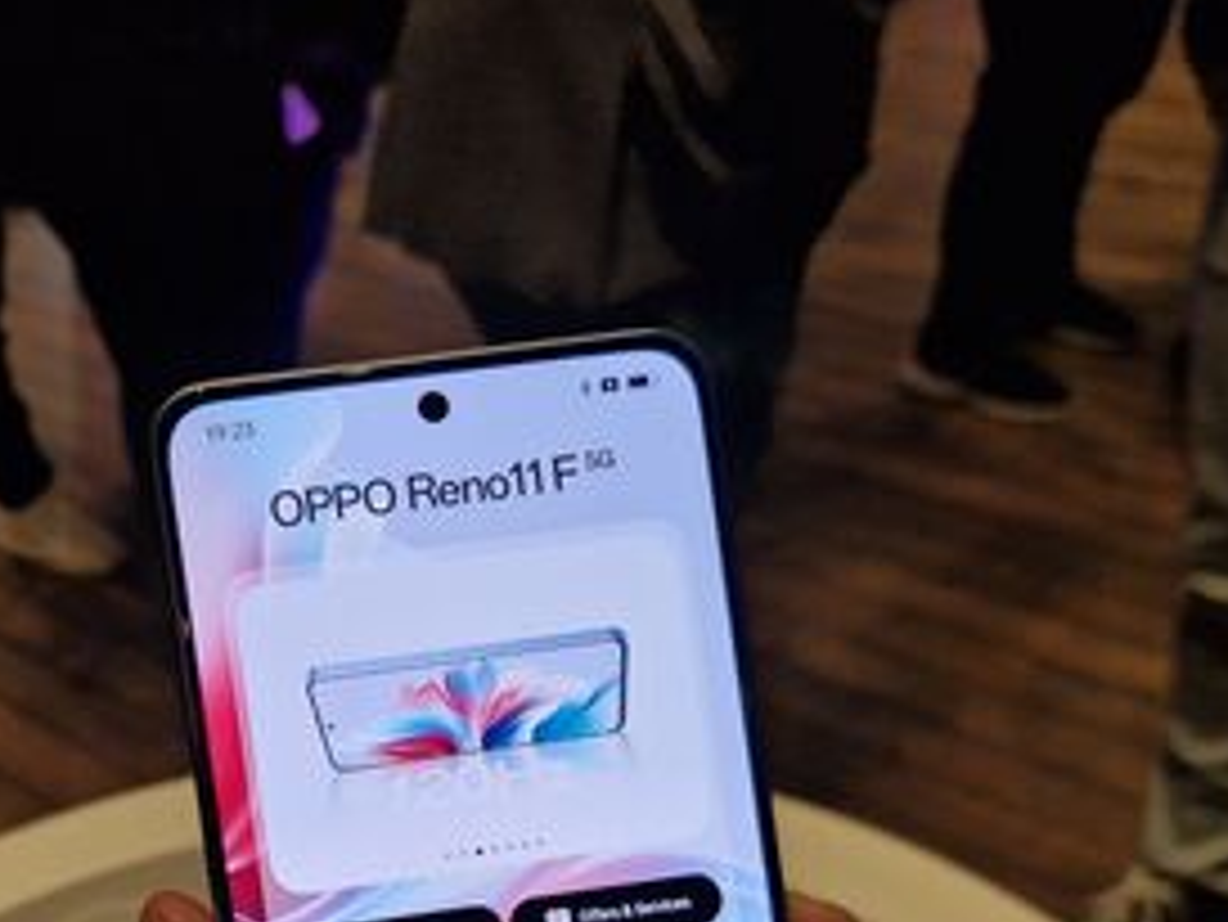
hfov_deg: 40.8
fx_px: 1633
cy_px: 841
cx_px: 418
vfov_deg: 30.1
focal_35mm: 46
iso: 64
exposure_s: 1/100
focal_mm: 5.4
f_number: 1.8
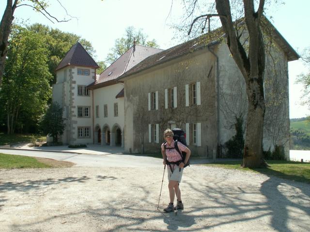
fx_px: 313
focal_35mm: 35
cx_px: 155
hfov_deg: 52.6
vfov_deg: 40.7
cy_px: 116
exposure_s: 1/200
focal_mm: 5.86
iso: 50
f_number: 5.6
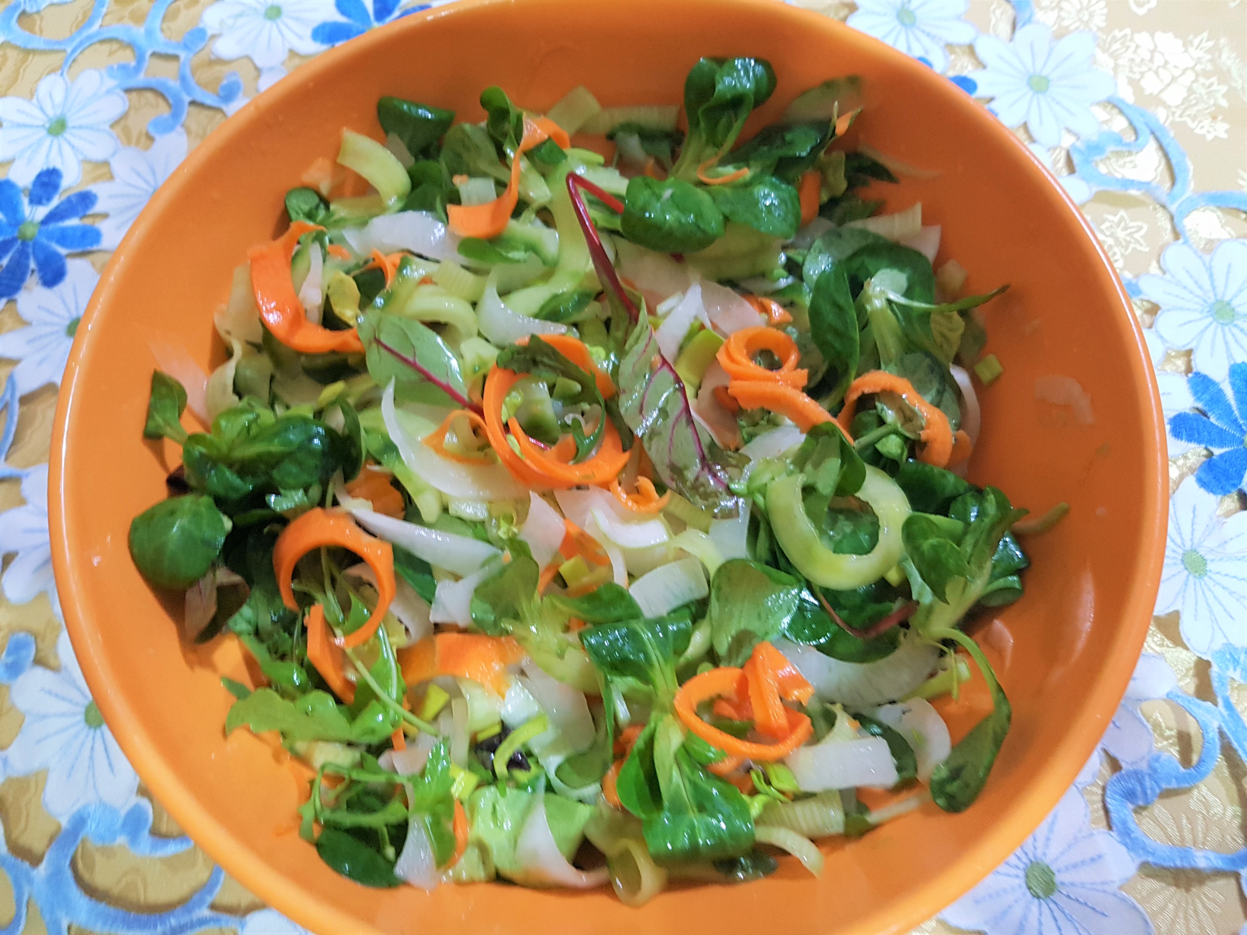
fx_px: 937
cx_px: 624
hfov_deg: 67.3
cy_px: 468
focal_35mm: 26
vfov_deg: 53.1
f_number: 1.7
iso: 200
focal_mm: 4.2
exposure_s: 1/25
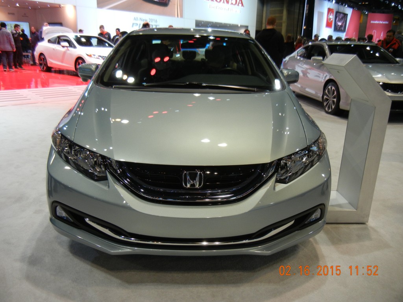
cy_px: 151
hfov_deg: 60.0
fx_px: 349
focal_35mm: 30
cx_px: 202
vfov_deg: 46.8
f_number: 3.5
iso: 244
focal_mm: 5.4
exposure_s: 1/60
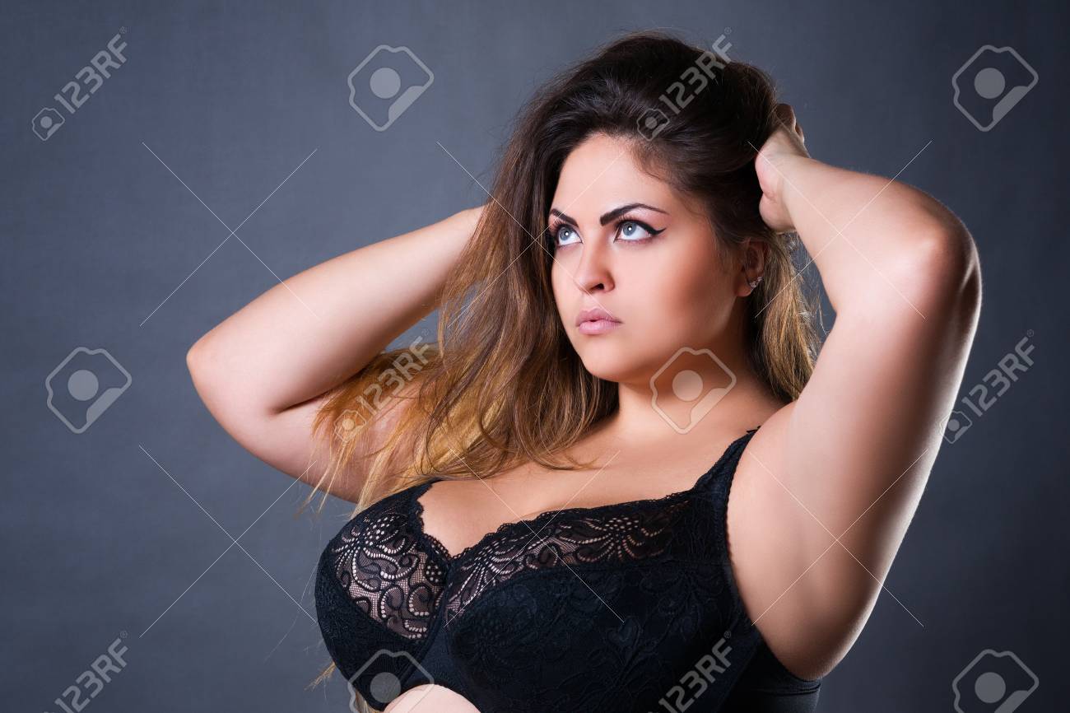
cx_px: 535
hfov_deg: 27.0
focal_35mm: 75
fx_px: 2228
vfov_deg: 18.2
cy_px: 356
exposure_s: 1/125
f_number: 8
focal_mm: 75
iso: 200
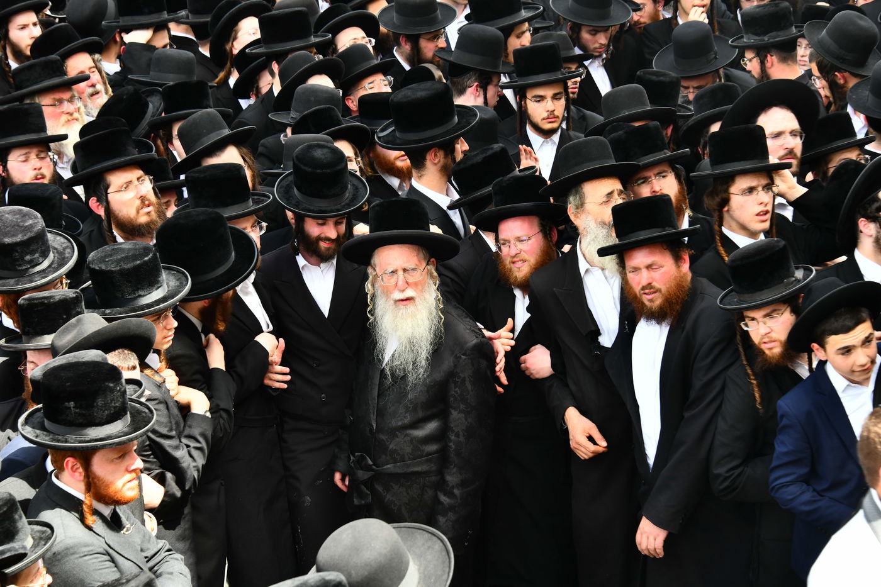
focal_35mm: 92
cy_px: 294
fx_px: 2251
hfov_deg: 22.1
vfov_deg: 14.9
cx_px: 440
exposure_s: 1/160
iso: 400
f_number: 8
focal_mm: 92
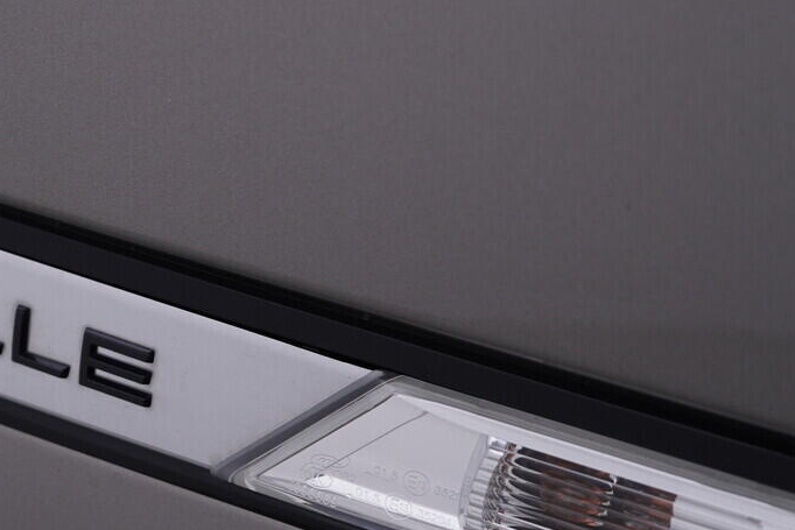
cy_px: 346
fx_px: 1679
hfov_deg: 25.7
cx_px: 59
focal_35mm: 76
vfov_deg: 17.9
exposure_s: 1/100
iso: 125
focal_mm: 24
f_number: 4.5
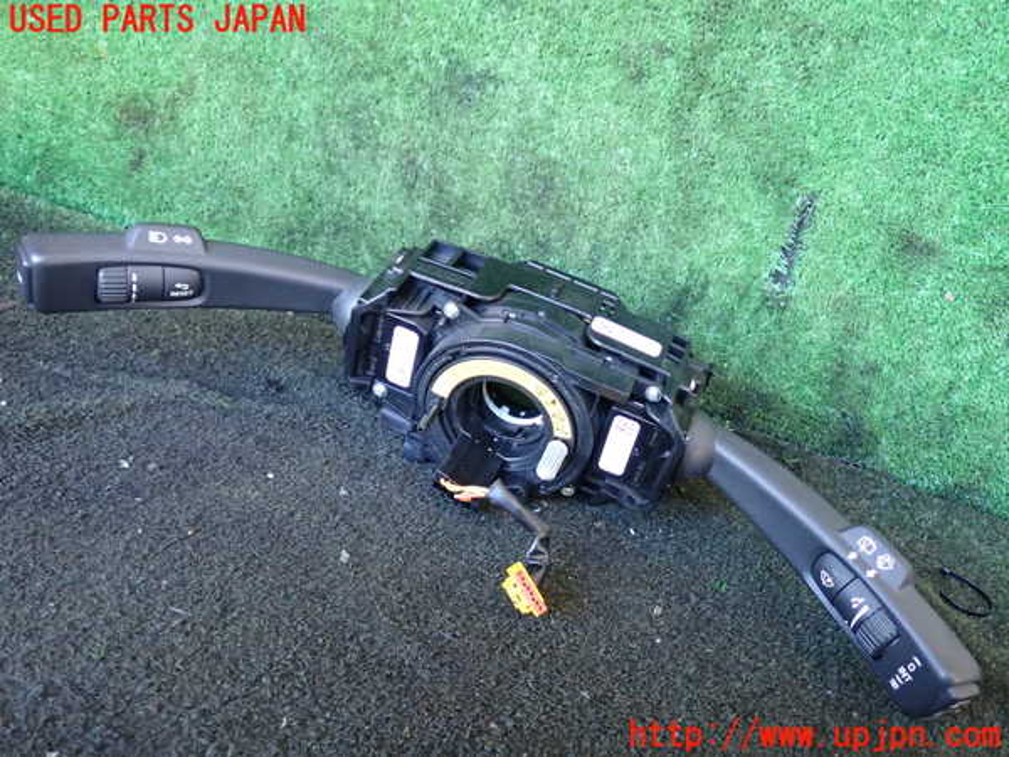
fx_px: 874
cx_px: 504
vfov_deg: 46.8
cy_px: 378
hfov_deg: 60.0
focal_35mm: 30
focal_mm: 5.4
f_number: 2.3
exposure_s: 1/30
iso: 320
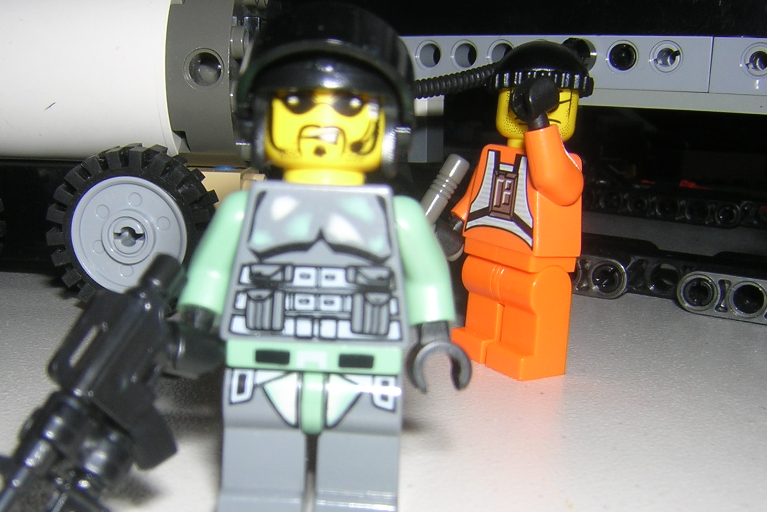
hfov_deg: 45.3
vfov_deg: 31.1
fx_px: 916
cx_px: 329
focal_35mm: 43
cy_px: 304
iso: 100
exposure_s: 1/60.1
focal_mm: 4.7
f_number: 5.2
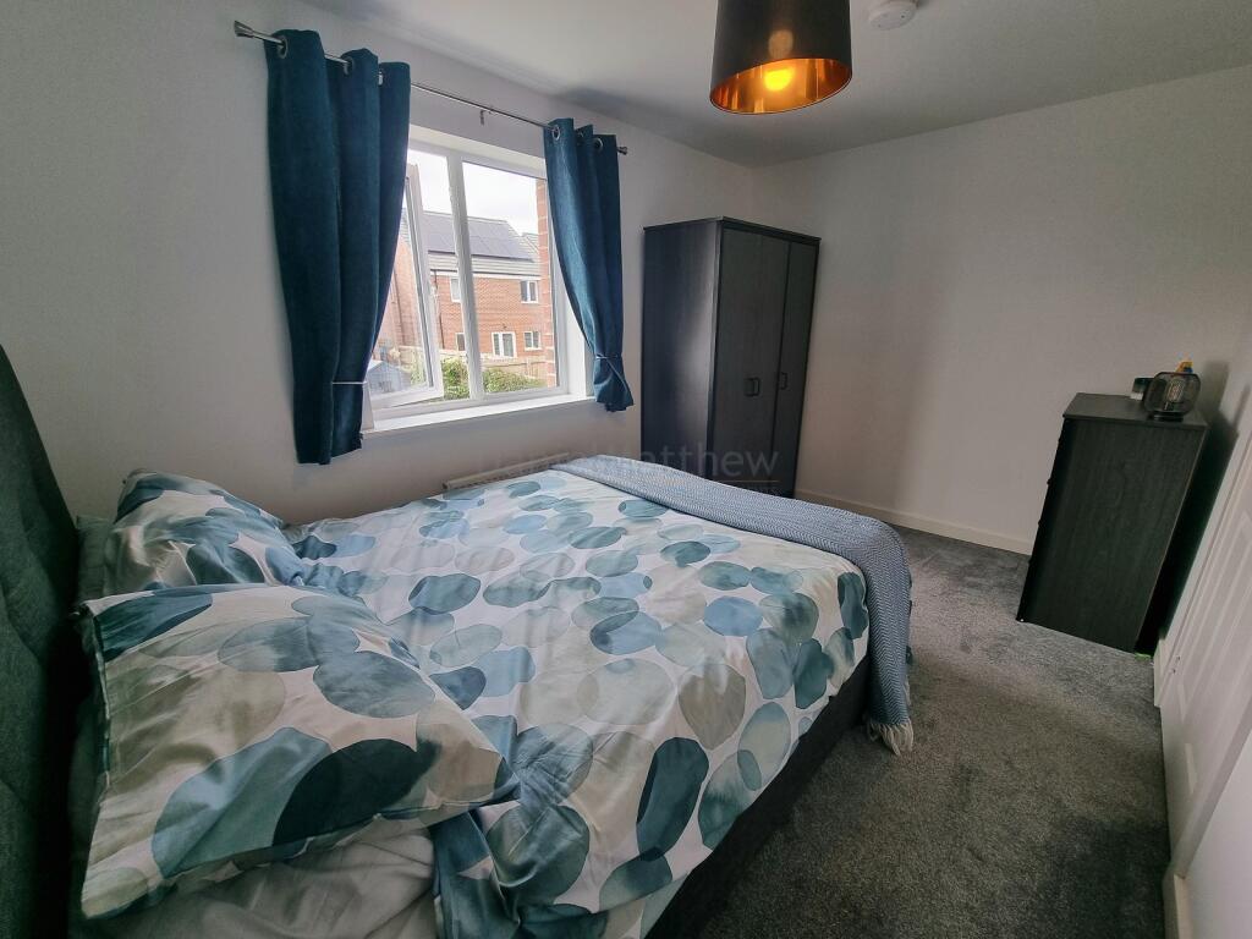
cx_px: 626
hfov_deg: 106.2
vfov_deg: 89.9
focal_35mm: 13
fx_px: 470
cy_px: 470
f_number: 2.2
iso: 50
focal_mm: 2.2
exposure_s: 1/200
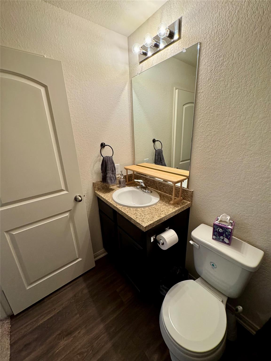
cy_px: 180
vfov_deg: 102.1
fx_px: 146
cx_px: 136
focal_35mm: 14
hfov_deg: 85.7
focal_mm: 2.22
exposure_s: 1/120
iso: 320
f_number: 2.2
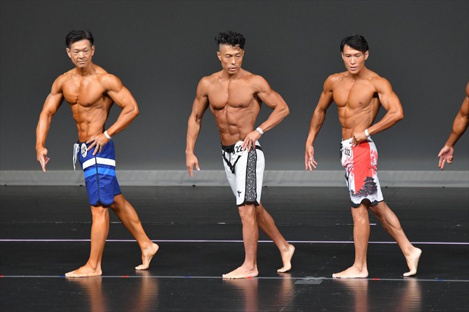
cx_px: 234
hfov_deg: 6.9
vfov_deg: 4.6
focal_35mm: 300
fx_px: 3906
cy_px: 156
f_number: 5.6
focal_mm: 200
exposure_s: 1/400
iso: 4000
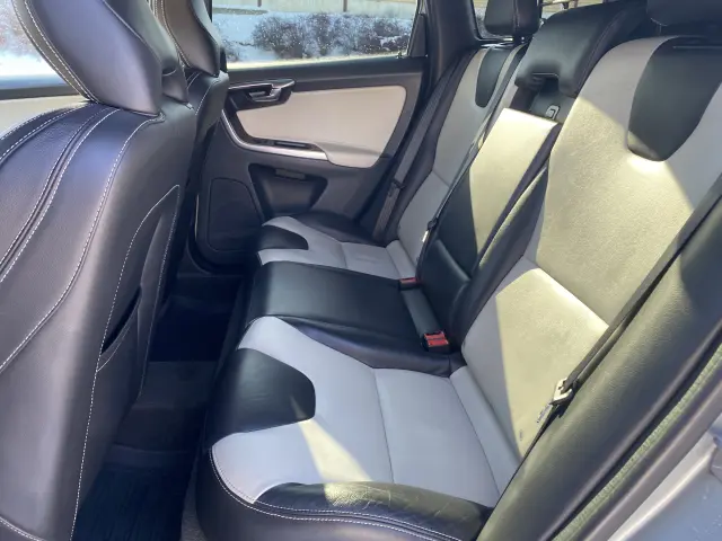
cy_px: 270
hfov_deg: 67.3
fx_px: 542
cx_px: 361
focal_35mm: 26
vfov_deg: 53.1
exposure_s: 1/122
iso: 80
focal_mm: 4.25
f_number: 1.8
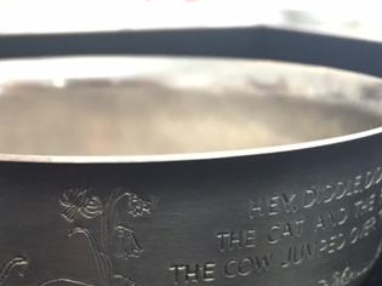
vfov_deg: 23.8
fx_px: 651
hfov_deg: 31.9
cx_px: 78
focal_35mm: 59
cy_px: 279
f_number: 2.2
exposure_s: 1/20
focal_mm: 4.15
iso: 250
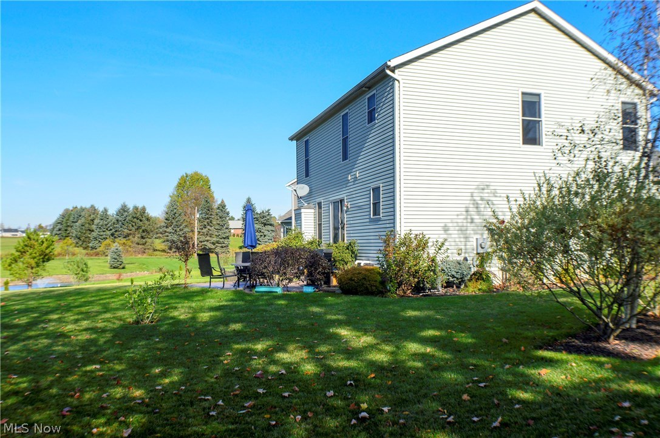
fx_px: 714
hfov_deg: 49.6
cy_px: 219
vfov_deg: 34.1
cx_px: 330
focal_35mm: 39
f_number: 11
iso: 400
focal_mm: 26
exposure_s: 1/400
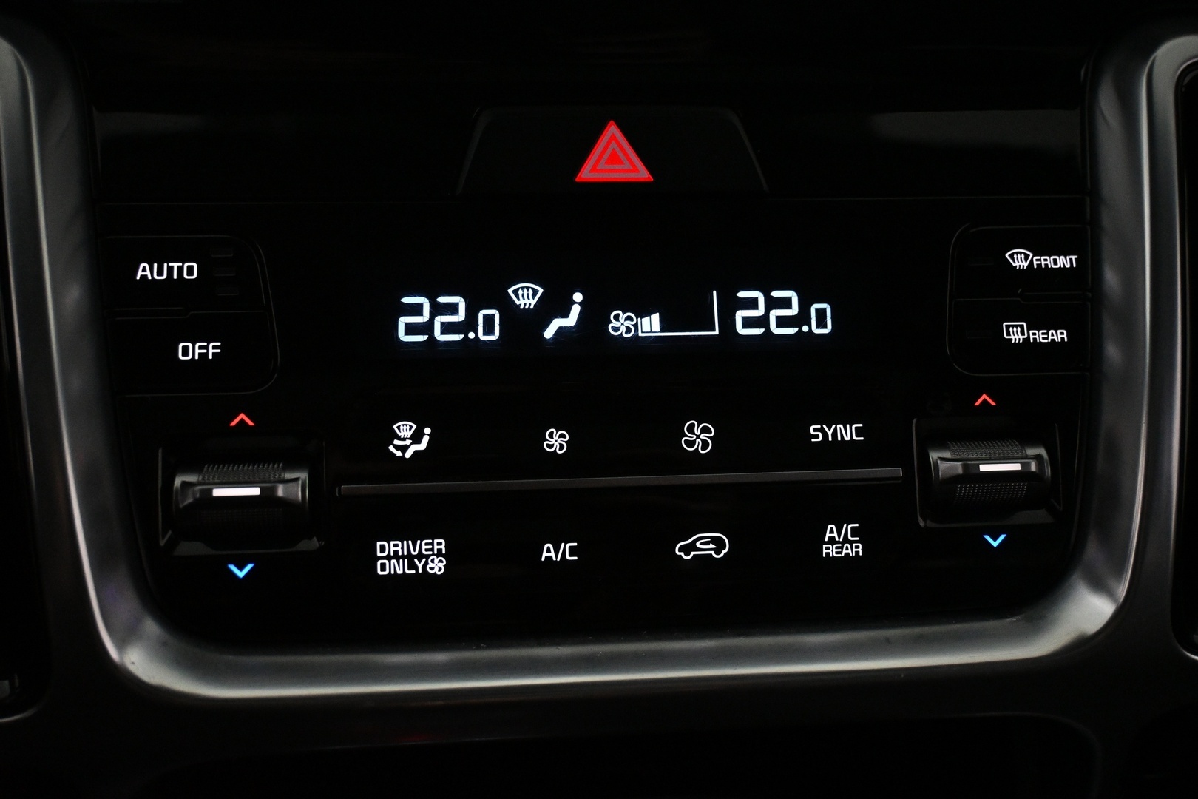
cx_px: 599
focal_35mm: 34
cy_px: 400
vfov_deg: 39.1
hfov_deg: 56.1
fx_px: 1123
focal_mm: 22.5
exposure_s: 1/250
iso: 4000
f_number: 4
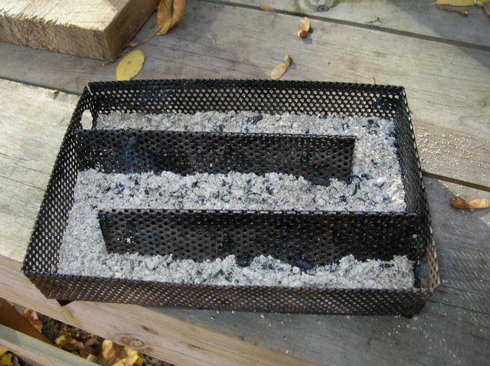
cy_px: 183
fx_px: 509
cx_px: 245
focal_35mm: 36
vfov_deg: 39.6
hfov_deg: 51.4
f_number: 2.7
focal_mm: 6
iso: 50
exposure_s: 1/30
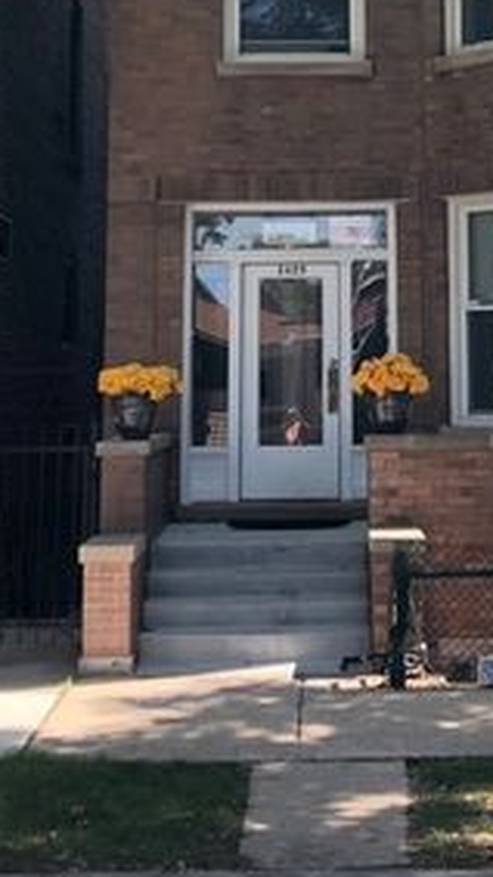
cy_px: 147
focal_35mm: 72
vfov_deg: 28.6
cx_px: 366
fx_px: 1675
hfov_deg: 16.7
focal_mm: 3.99
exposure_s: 1/251
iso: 20
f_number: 1.8
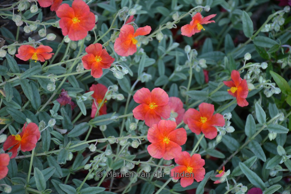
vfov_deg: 6.5
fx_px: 1698
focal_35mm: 210
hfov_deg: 9.8
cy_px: 97
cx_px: 146
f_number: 5.6
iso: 800
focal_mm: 140
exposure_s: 1/800
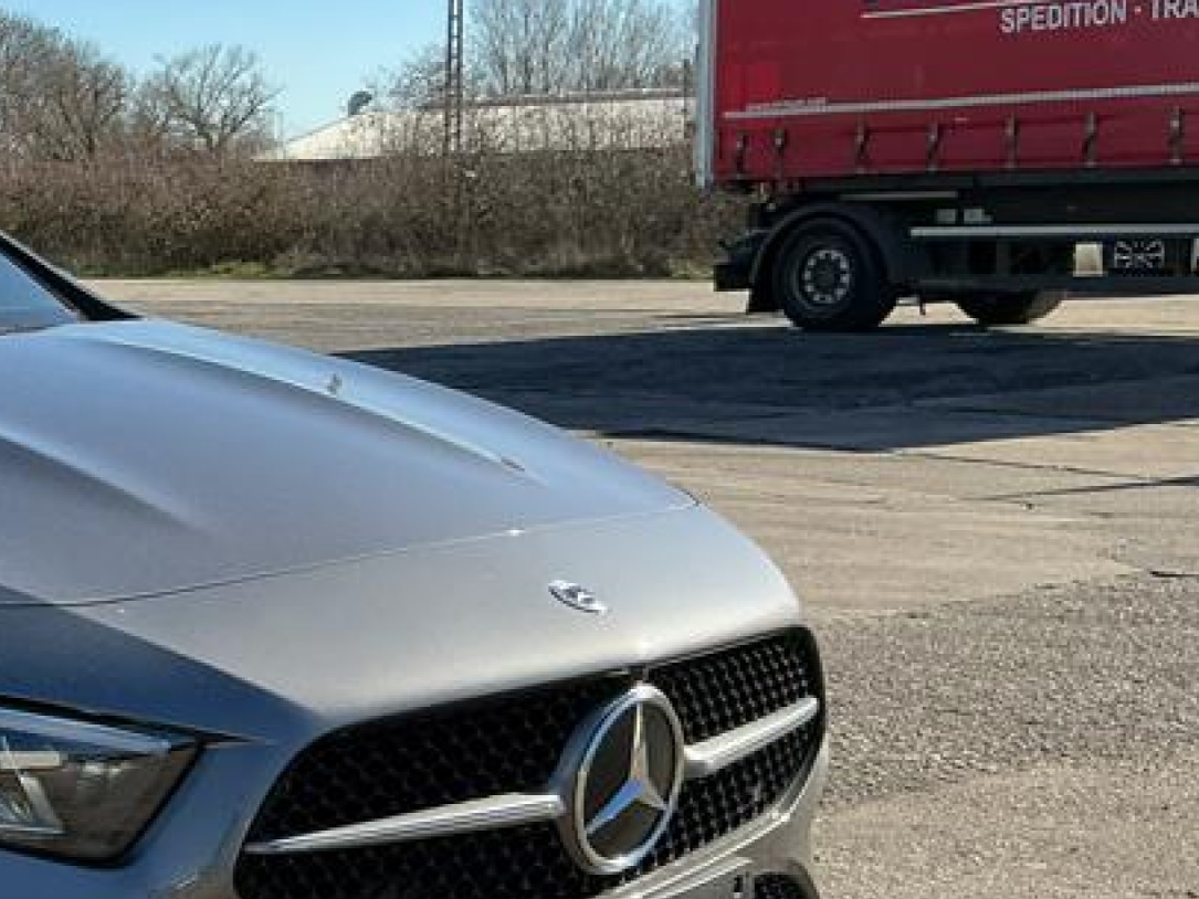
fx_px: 2529
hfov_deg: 24.4
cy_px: 583
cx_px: -206
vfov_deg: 20.1
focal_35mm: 73
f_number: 1.8
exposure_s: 1/1311
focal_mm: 3
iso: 25
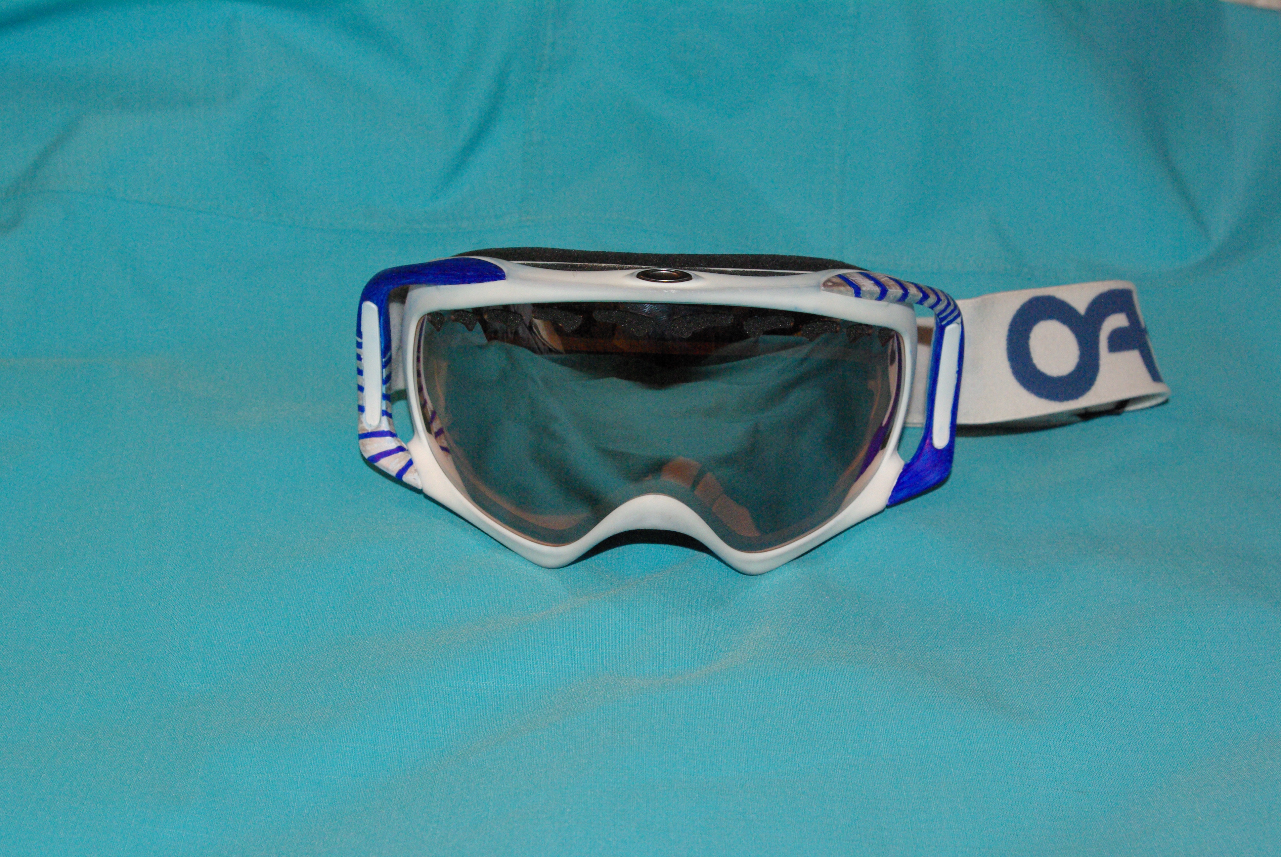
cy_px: 428
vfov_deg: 25.8
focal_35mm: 52
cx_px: 640
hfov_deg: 37.8
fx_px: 1870
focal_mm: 35
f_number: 8
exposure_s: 1/45
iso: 1600
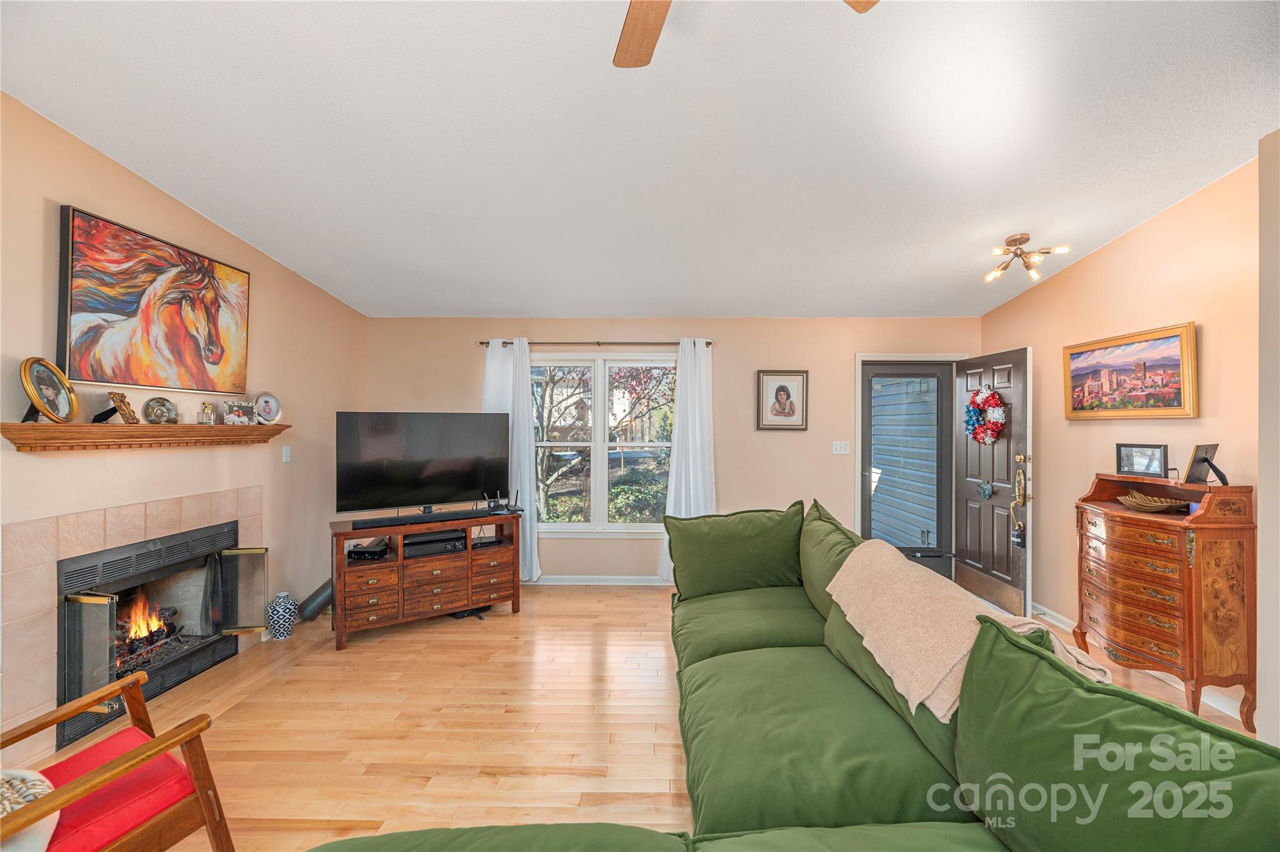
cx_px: 640
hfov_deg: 104.3
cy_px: 426
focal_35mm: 14
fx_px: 498
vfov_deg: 81.2
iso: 320
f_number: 7.1
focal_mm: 14
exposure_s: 1/125
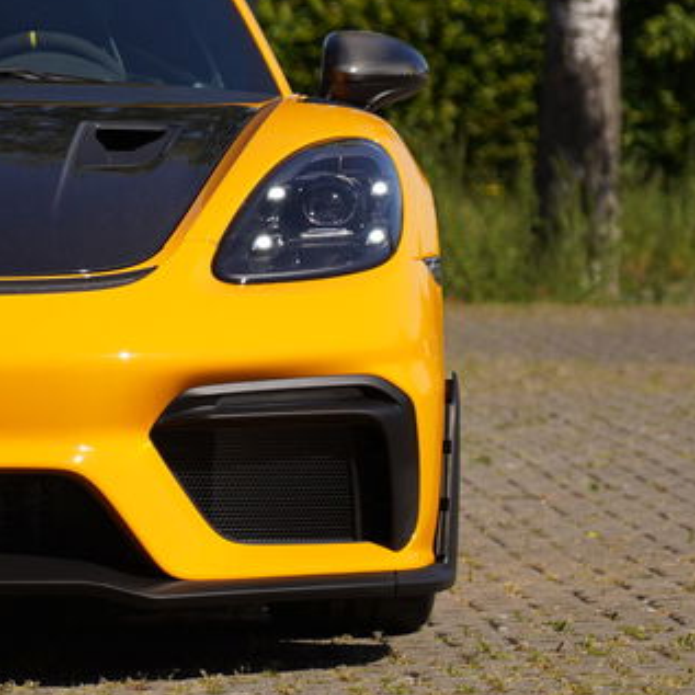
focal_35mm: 277
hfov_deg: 6.3
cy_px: 136
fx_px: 6292
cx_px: -162
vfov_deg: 6.3
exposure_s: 1/1250
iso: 100
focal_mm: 101
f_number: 4
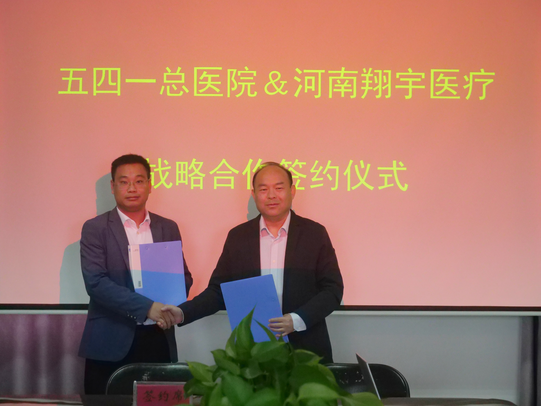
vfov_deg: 12.3
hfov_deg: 16.4
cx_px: 270
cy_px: 203
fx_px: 1875
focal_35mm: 120
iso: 3200
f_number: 4
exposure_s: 1/125
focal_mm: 60
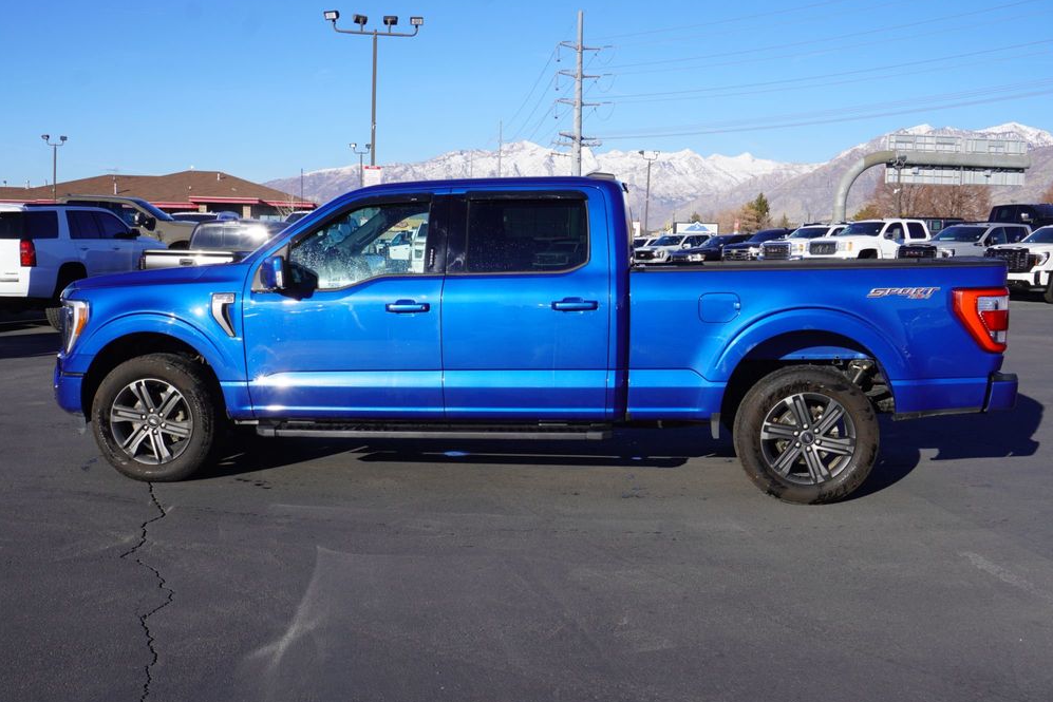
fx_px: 1082
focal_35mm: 37
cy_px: 352
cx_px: 521
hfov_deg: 51.9
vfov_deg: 36.0
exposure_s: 1/125
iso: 100
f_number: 10
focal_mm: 24
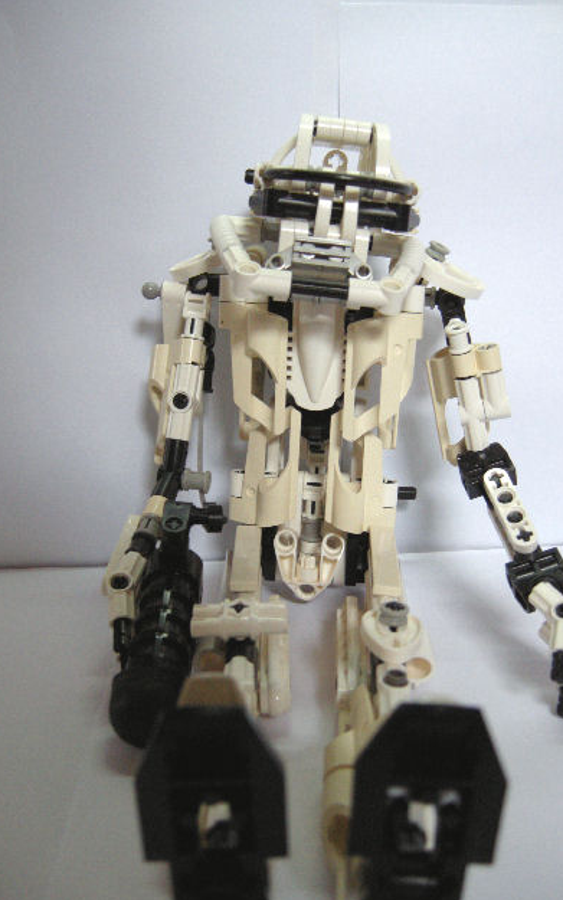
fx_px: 932
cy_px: 459
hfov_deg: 33.6
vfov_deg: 51.5
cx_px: 292
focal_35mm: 38
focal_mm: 7.5
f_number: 2.7
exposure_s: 1/62
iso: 279
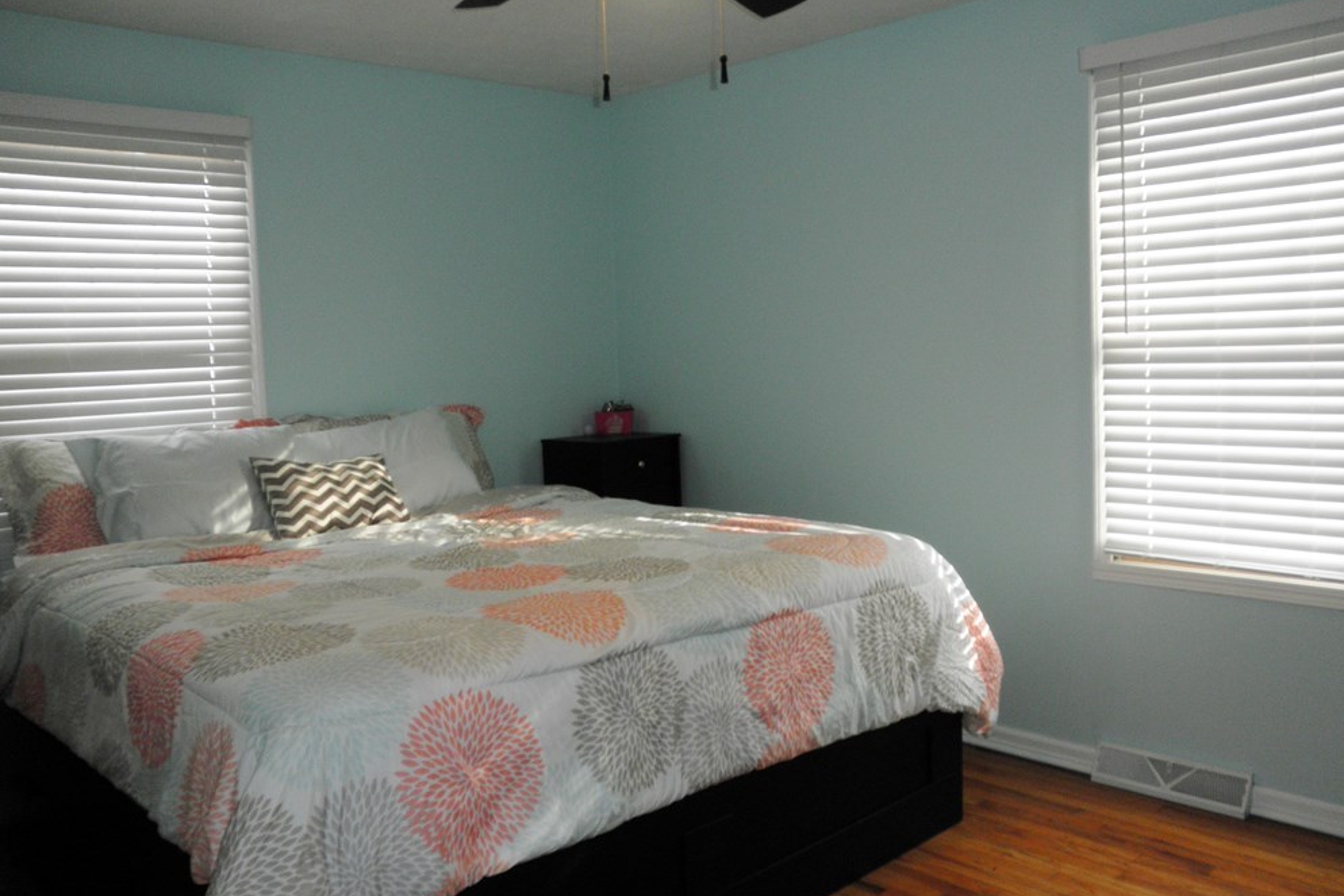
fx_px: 1120
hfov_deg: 61.9
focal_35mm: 30
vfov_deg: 43.6
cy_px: 446
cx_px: 671
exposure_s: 1/40
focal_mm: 5
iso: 100
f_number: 3
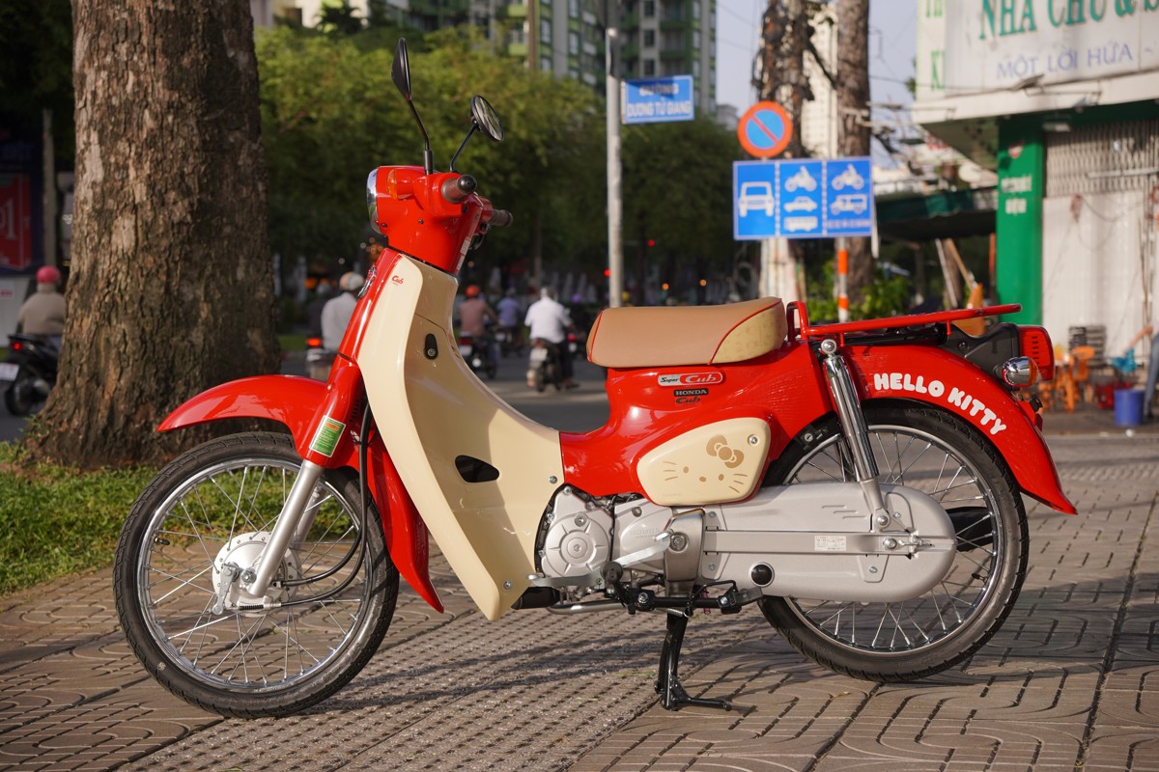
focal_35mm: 70
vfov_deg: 19.3
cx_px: 580
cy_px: 386
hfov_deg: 28.6
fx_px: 2270
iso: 125
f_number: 4
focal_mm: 47
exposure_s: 1/1000
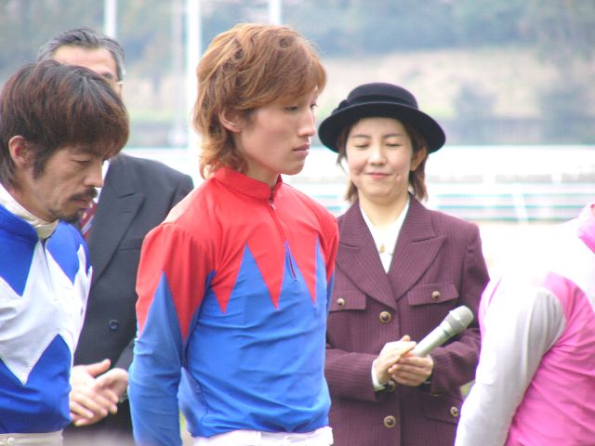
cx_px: 298
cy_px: 223
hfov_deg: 4.6
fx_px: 7425
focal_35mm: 432
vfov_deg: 3.4
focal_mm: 72
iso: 50
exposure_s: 1/100
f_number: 3.3
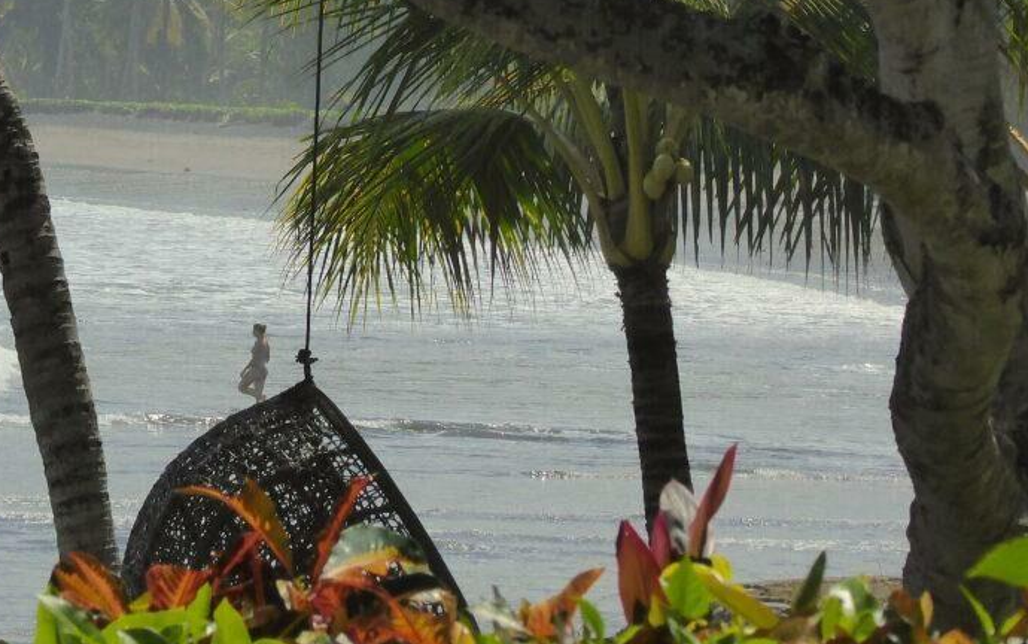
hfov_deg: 5.1
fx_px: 11464
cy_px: 268
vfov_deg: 3.2
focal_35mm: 409
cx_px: 159
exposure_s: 1/1300
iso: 200
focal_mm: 35.8
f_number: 5.6
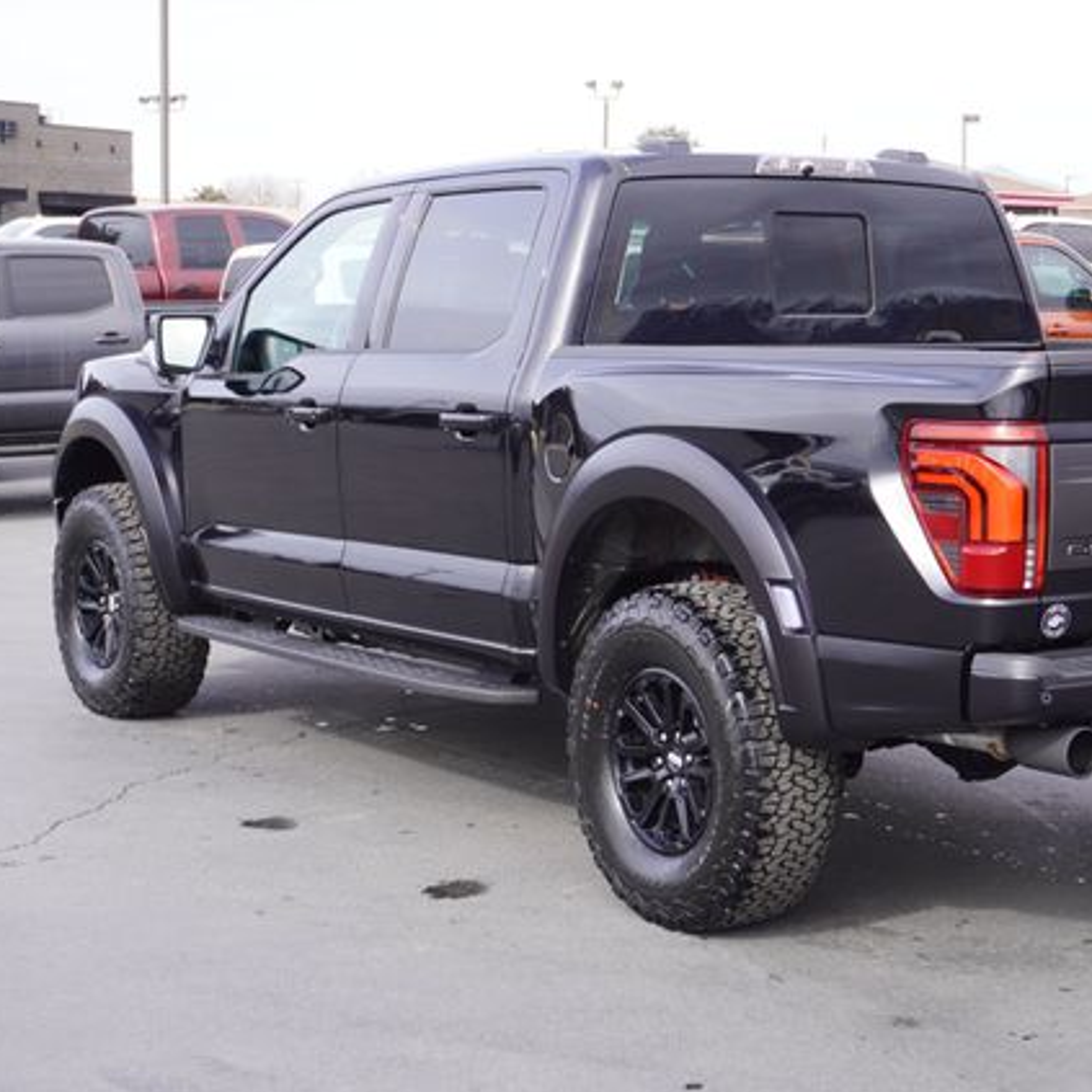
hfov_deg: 25.3
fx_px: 2414
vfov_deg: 25.5
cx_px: 769
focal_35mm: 68
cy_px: 550
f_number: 7.1
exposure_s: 1/80
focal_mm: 35
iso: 100
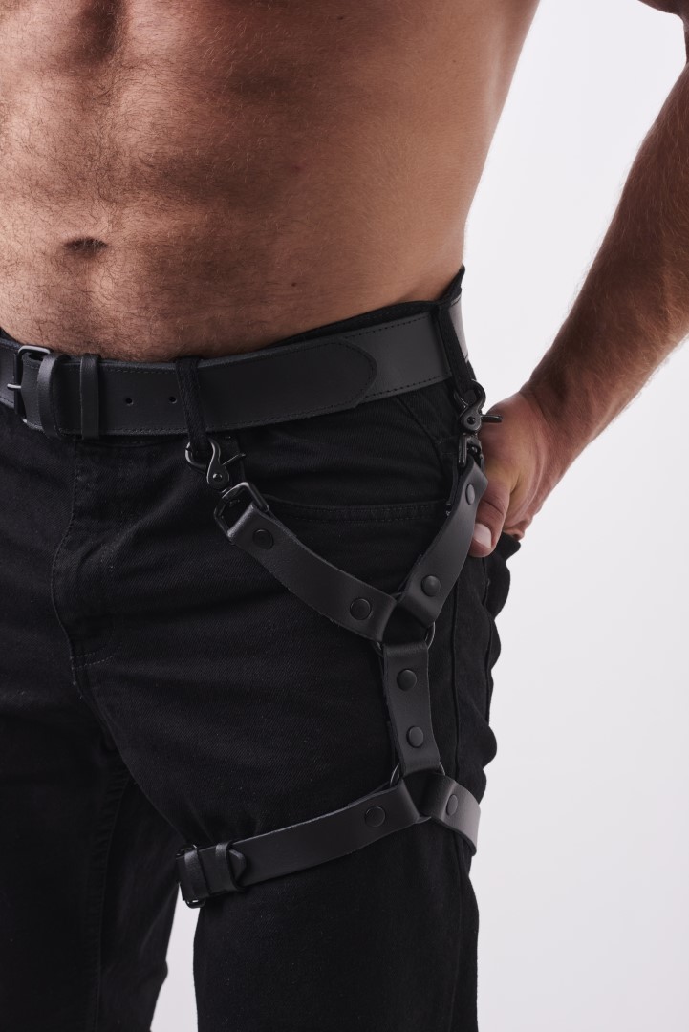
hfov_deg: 16.1
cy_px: 516
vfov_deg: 23.9
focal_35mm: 85
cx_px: 344
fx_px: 2438
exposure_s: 1/160
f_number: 8
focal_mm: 85
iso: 200
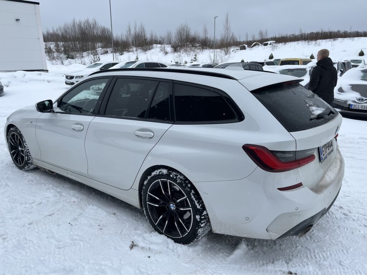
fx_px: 276
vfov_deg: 53.1
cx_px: 184
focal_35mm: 26
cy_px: 138
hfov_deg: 67.3
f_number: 1.6
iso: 50
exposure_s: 1/1075
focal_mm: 5.1
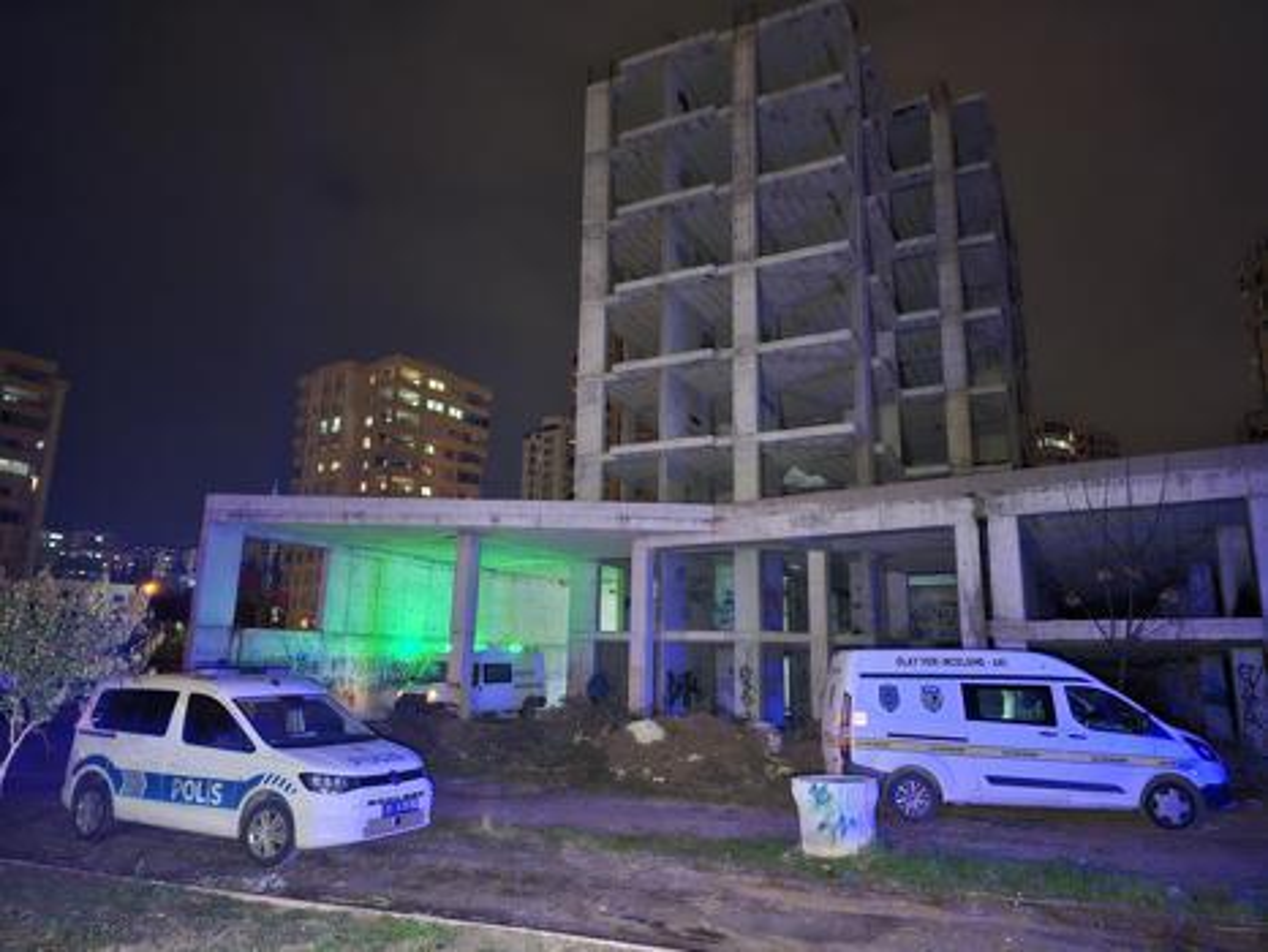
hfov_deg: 73.9
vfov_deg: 58.9
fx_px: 843
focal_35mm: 23
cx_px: 634
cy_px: 476
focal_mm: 6.3
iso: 1600
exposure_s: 1/14.3
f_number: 1.7
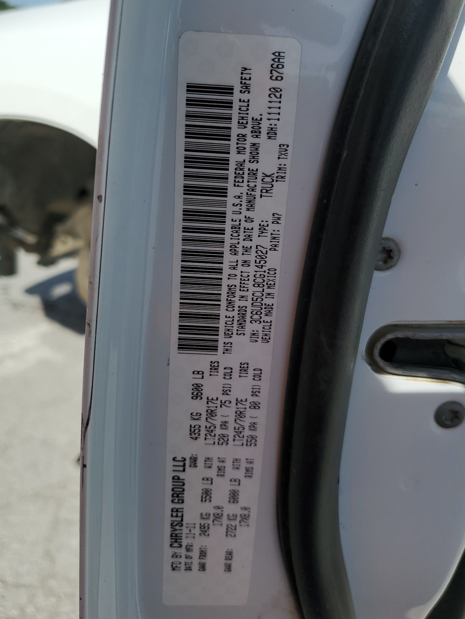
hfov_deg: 46.8
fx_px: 537
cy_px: 277
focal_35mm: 30
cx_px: 213
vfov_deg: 59.8
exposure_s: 1/5000
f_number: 1.5
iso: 50
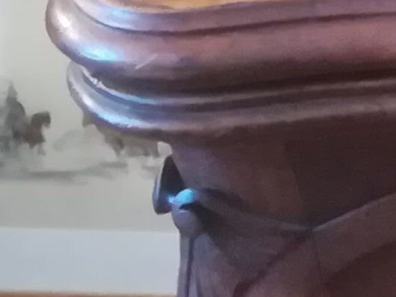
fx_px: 2219
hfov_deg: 8.2
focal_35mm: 194
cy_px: 347
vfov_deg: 7.6
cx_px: 1293
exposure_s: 1/20
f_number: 2.2
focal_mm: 3.83
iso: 640
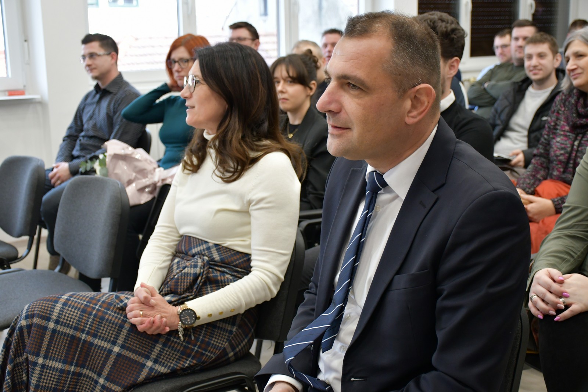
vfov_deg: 28.1
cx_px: 294
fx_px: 784
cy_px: 196
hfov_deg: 41.1
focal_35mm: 48
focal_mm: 32
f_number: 4
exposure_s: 1/125
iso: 1250
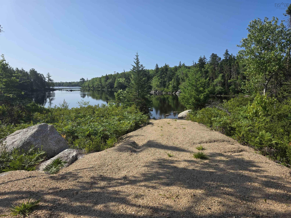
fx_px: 193
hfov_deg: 73.9
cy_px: 109
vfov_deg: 58.9
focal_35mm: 23
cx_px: 146
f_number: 1.7
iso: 80
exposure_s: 1/7061
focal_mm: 6.3
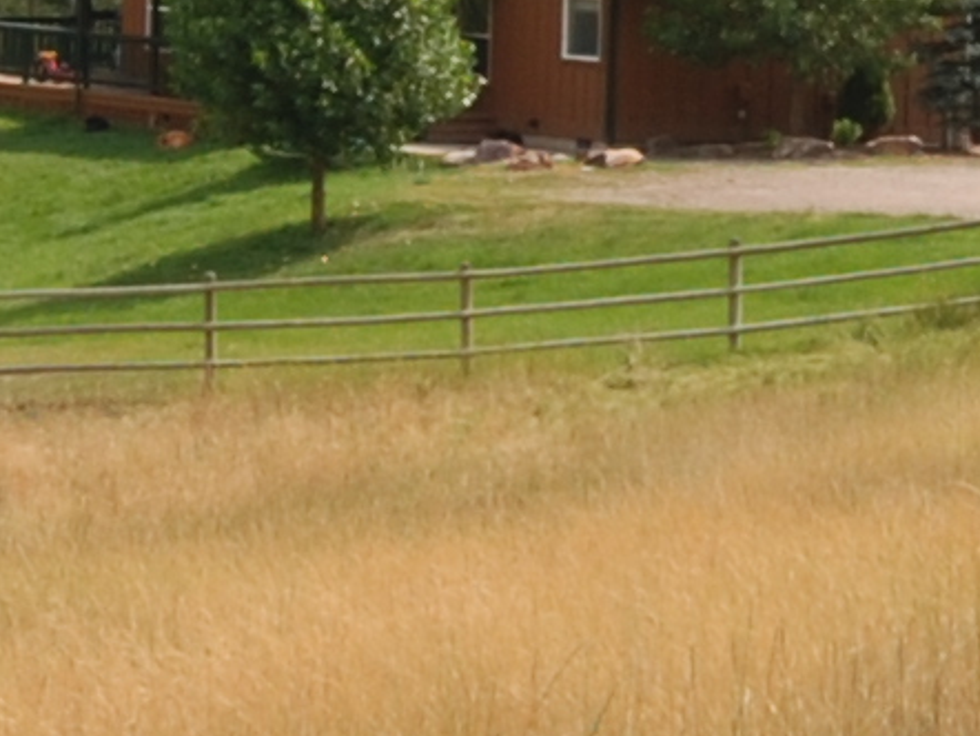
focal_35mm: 253
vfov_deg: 5.9
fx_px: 7166
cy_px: -67
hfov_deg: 7.8
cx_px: 1042
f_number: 7.1
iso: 100
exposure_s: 1/200
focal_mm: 20
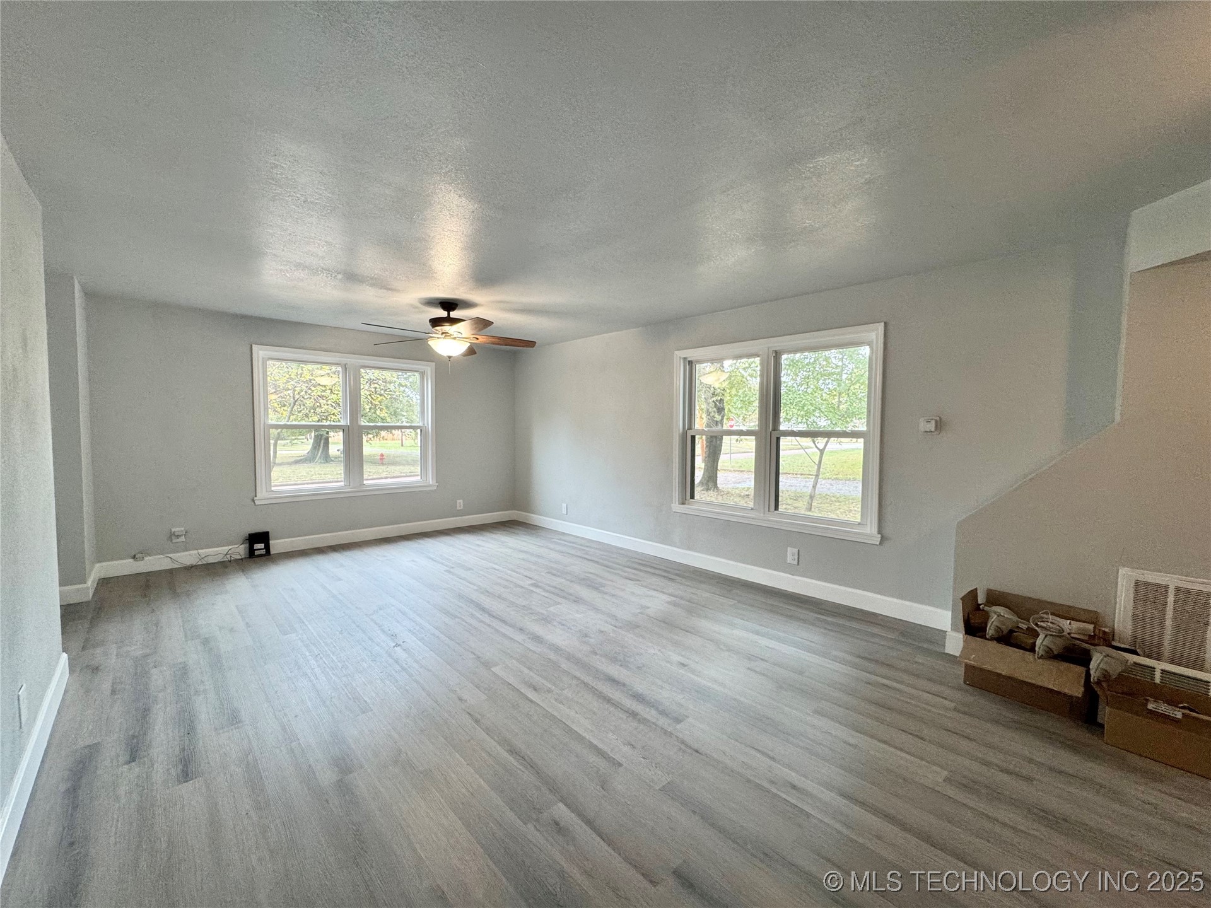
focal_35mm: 14
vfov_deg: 85.7
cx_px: 606
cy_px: 454
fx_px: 490
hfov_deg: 102.1
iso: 160
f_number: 2.2
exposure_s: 1/120
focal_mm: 2.22
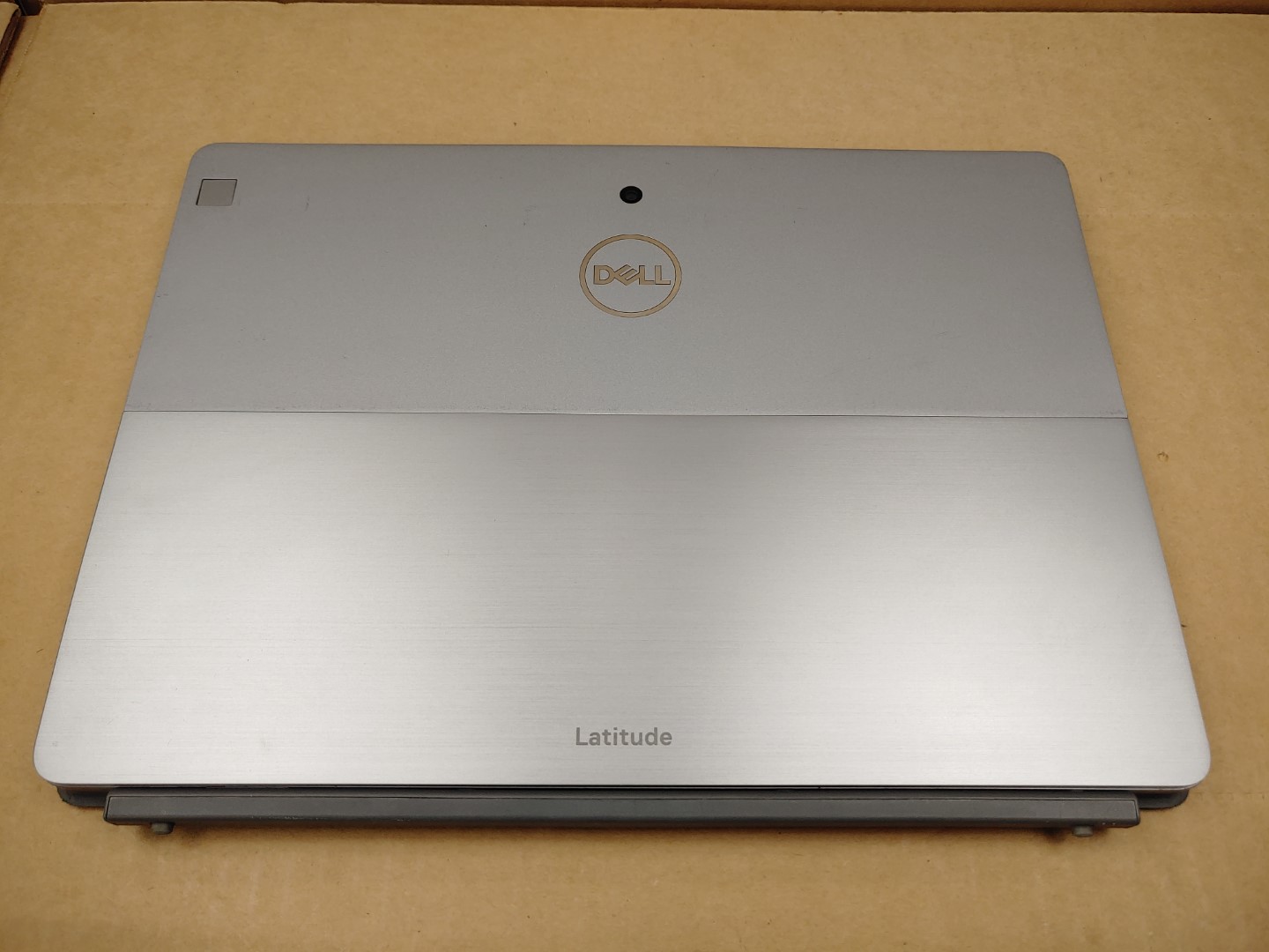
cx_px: 634
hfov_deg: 67.3
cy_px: 476
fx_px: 953
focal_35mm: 26
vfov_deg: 53.1
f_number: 1.8
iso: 50
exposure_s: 1/328
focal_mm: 4.36
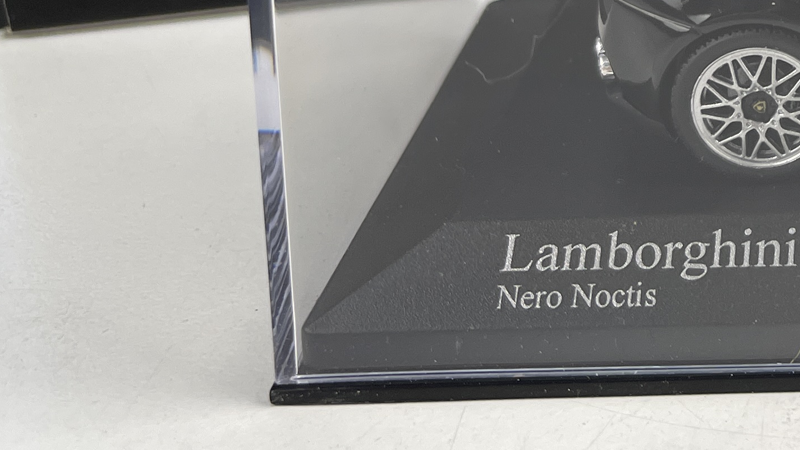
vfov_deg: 14.6
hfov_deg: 23.9
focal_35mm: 77
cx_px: 1063
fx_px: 1633
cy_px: -227
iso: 32
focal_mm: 5.1
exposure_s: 1/135
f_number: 1.6
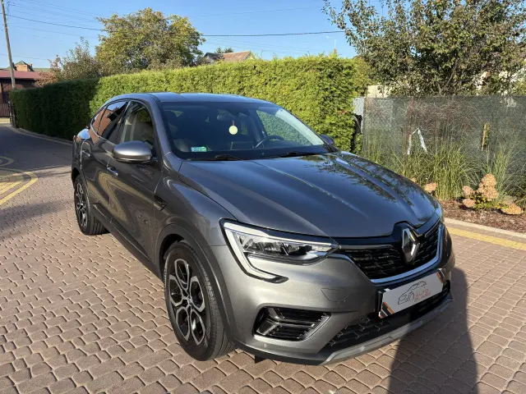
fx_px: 395
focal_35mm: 26
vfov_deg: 53.1
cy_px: 197
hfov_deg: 67.3
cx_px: 263
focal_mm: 5.96
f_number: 1.6
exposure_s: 1/1344
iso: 50
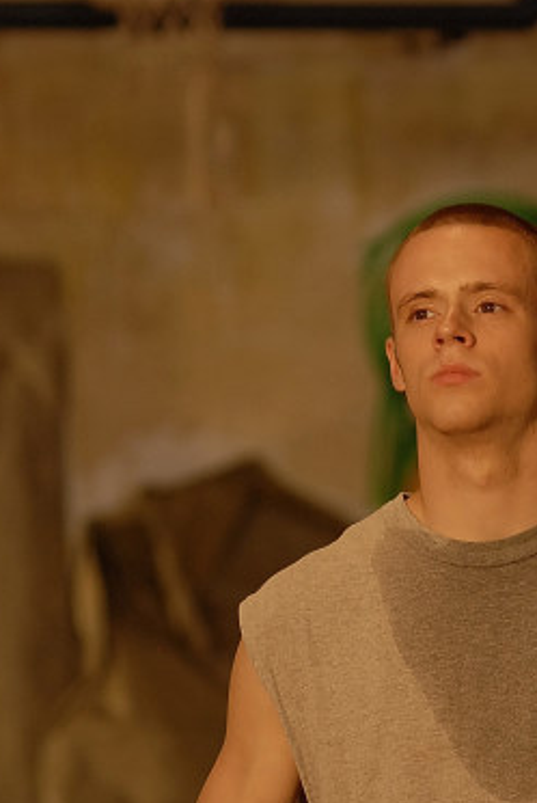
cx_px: 418
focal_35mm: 206
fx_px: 4592
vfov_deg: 10.0
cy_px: 477
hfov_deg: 6.7
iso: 500
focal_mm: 85
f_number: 2.8
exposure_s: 1/125
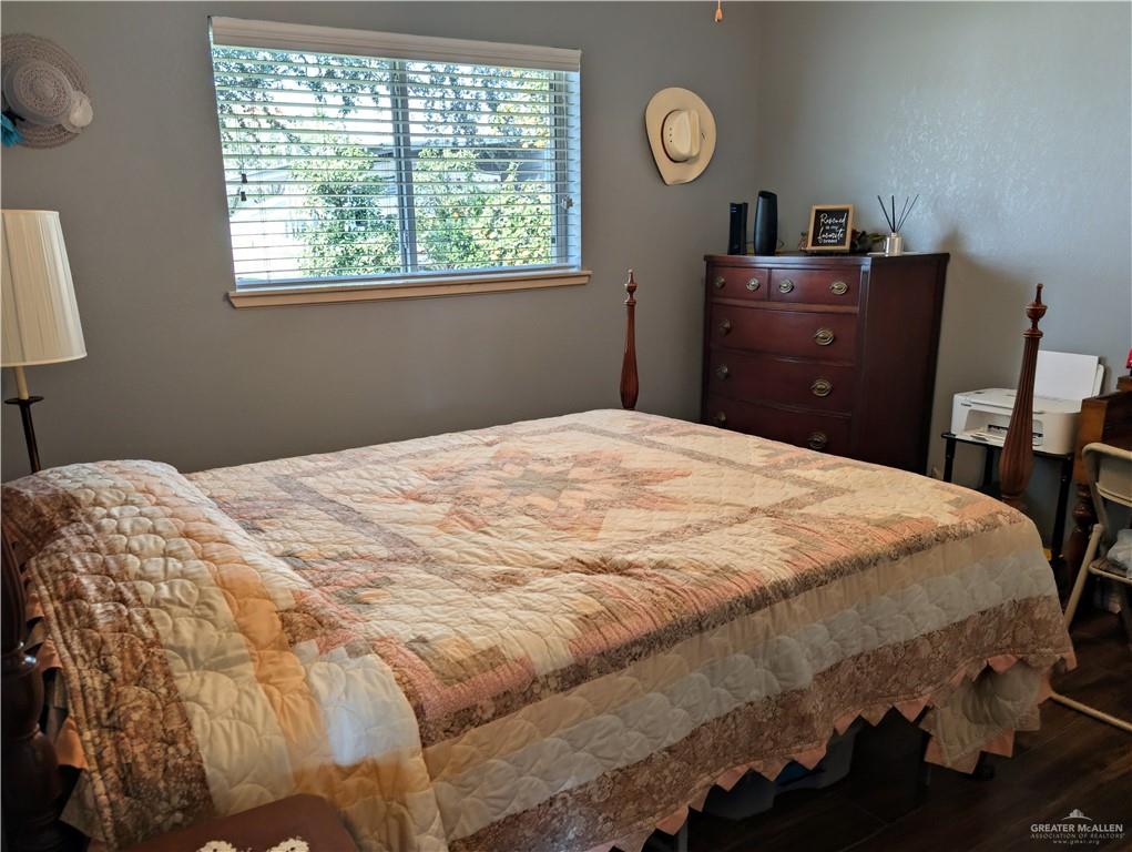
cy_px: 426
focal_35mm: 24
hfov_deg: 71.5
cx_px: 566
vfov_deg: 56.9
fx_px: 786
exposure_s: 1/69.7
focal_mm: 6.9
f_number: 1.68
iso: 20
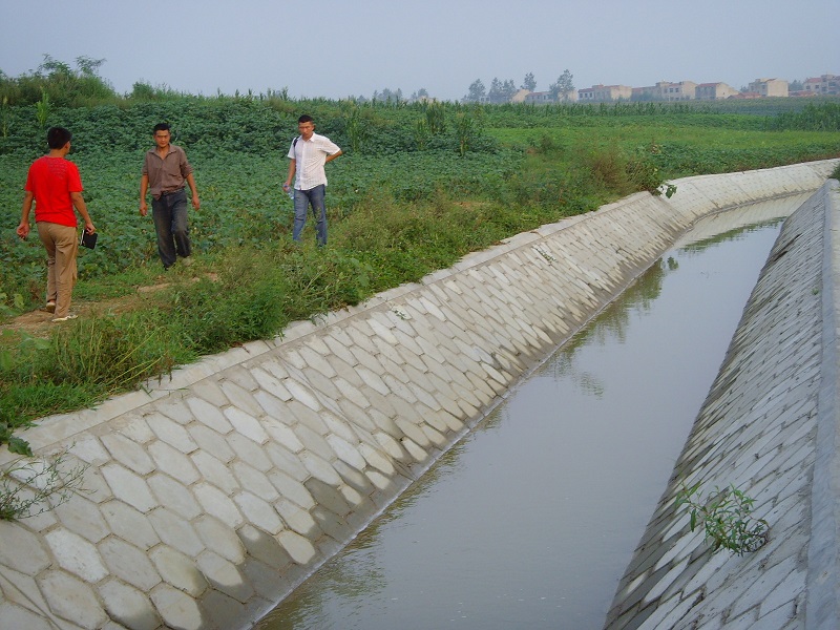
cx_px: 420
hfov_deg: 27.8
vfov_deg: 21.0
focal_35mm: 70
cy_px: 315
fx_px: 1699
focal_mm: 11.8
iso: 80
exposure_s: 1/125
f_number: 4.1
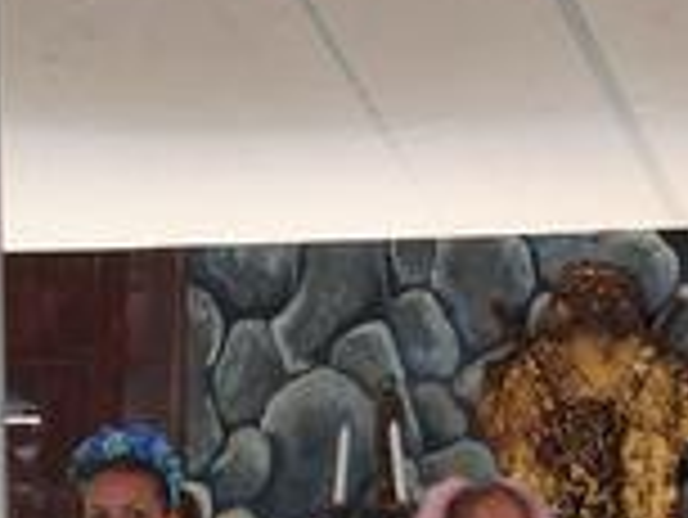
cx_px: 531
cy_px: 550
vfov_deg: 8.8
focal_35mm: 168
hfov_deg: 11.7
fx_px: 3342
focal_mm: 12
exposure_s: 1/125
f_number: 2.8
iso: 100
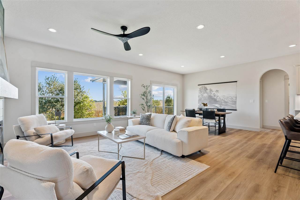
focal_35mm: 16
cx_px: 150
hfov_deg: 96.7
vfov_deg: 73.7
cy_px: 100
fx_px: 133
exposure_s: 1/13
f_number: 10
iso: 400
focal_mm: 16
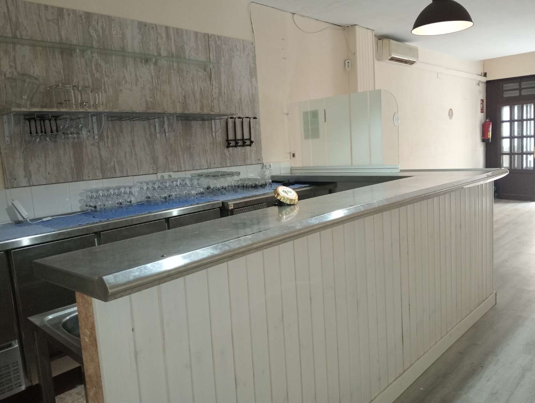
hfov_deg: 63.4
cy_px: 202
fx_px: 433
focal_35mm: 28
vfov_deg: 49.8
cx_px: 268
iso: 856
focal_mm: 3.98
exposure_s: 1/25
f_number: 1.8
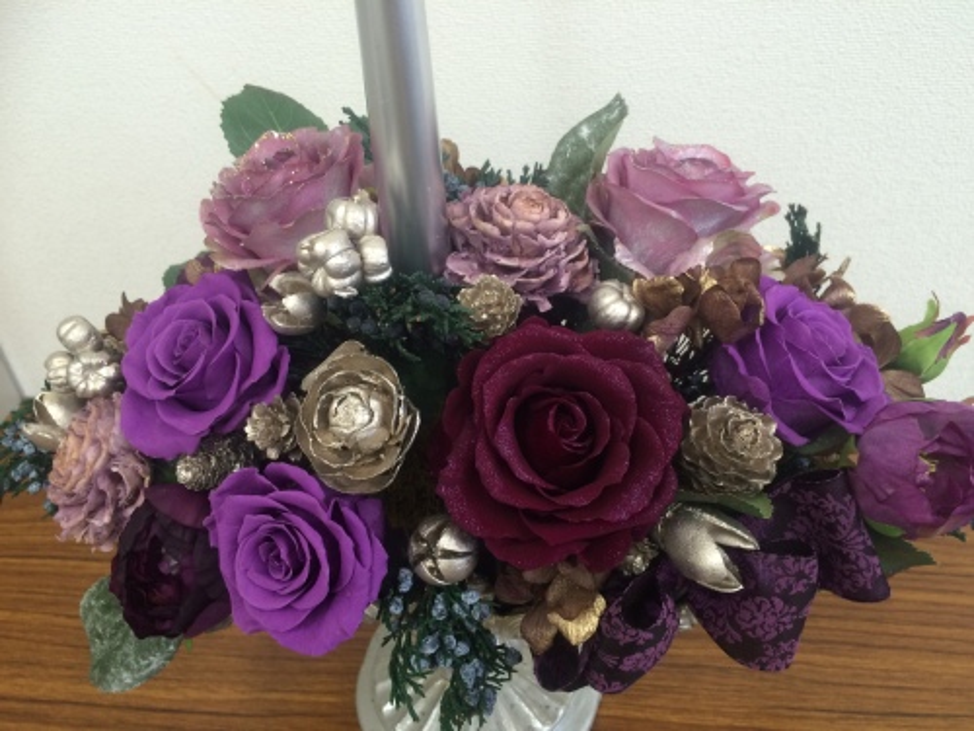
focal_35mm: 29
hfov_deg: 61.7
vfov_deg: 48.2
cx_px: 487
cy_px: 366
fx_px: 816
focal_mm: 4.15
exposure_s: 1/30
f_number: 2.2
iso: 64
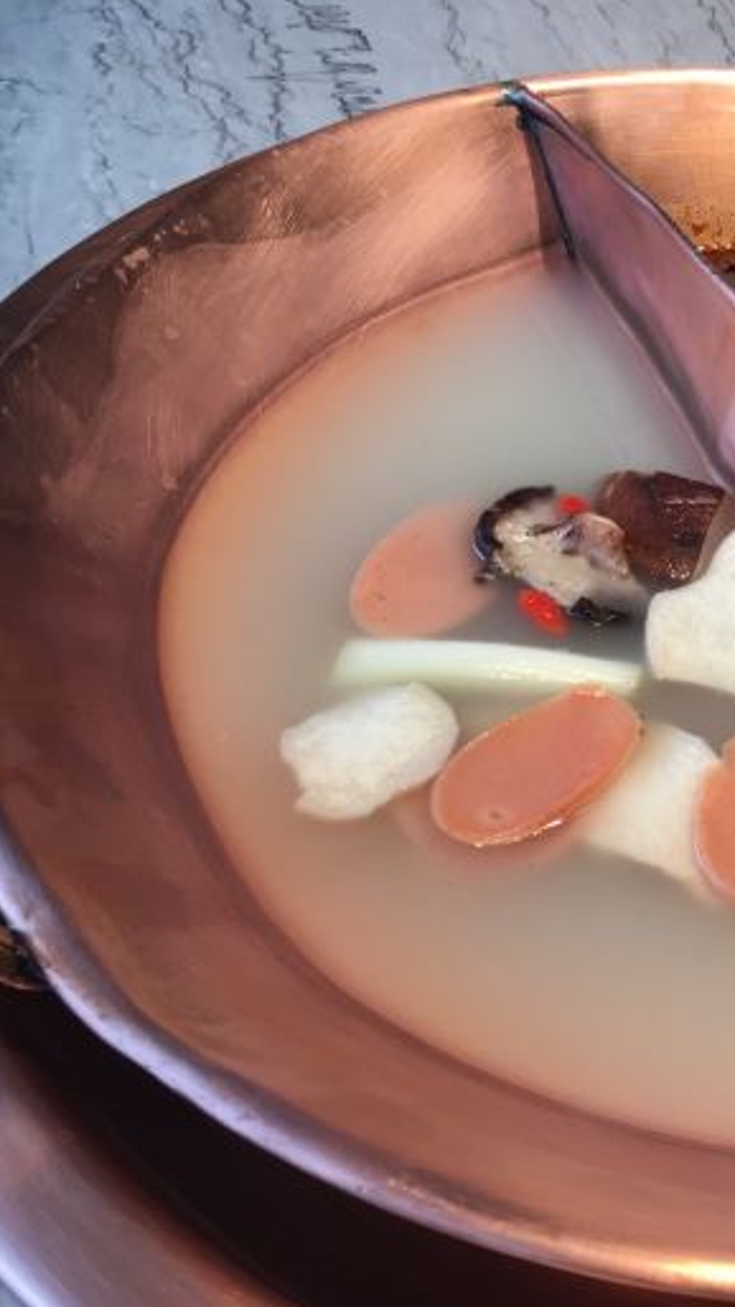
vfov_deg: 47.4
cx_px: 870
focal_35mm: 43
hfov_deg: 25.1
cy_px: 657
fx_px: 1490
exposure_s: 1/100
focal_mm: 4.15
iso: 40
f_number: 2.2
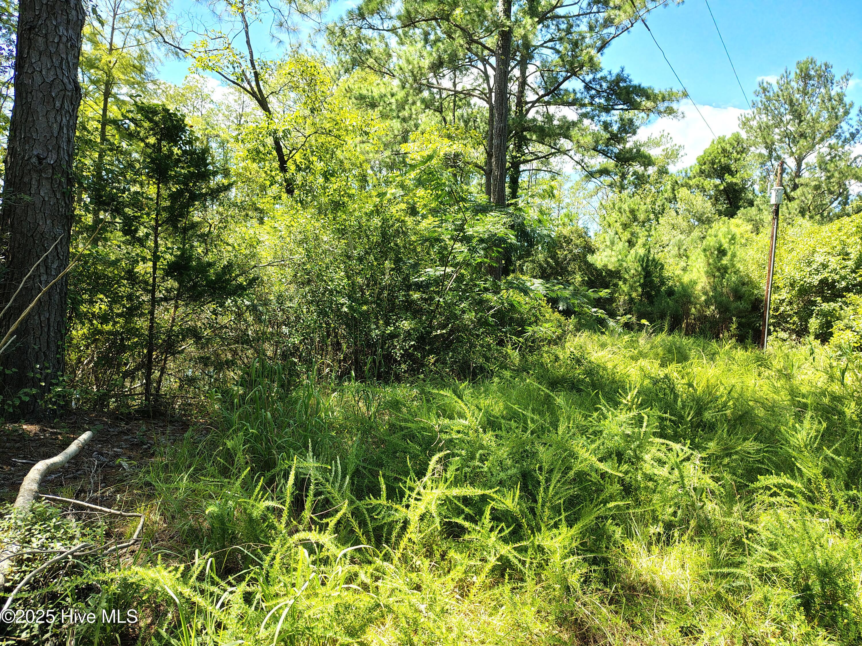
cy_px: 323
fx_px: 598
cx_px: 431
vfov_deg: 56.8
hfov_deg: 71.6
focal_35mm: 24
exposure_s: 1/202
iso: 100
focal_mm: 5.56
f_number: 1.8
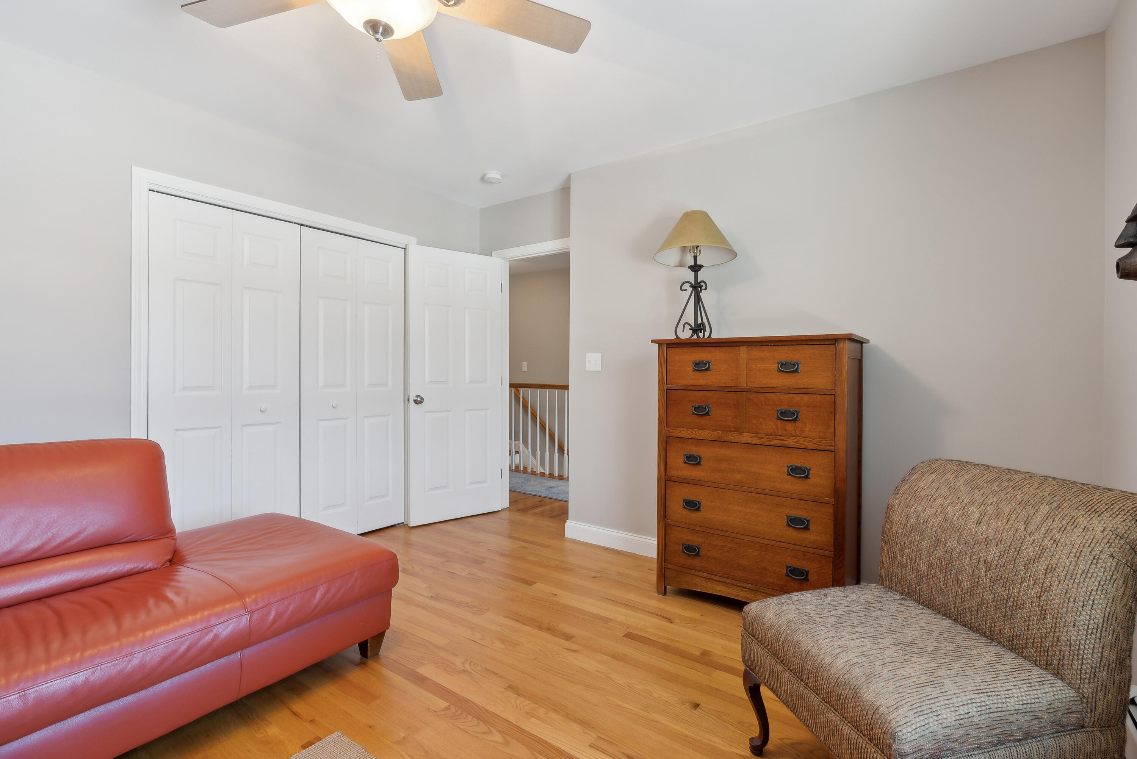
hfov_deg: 96.7
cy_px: 380
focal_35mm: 16
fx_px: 506
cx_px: 568
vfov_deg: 73.8
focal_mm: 16
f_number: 7.1
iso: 320
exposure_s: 1/10
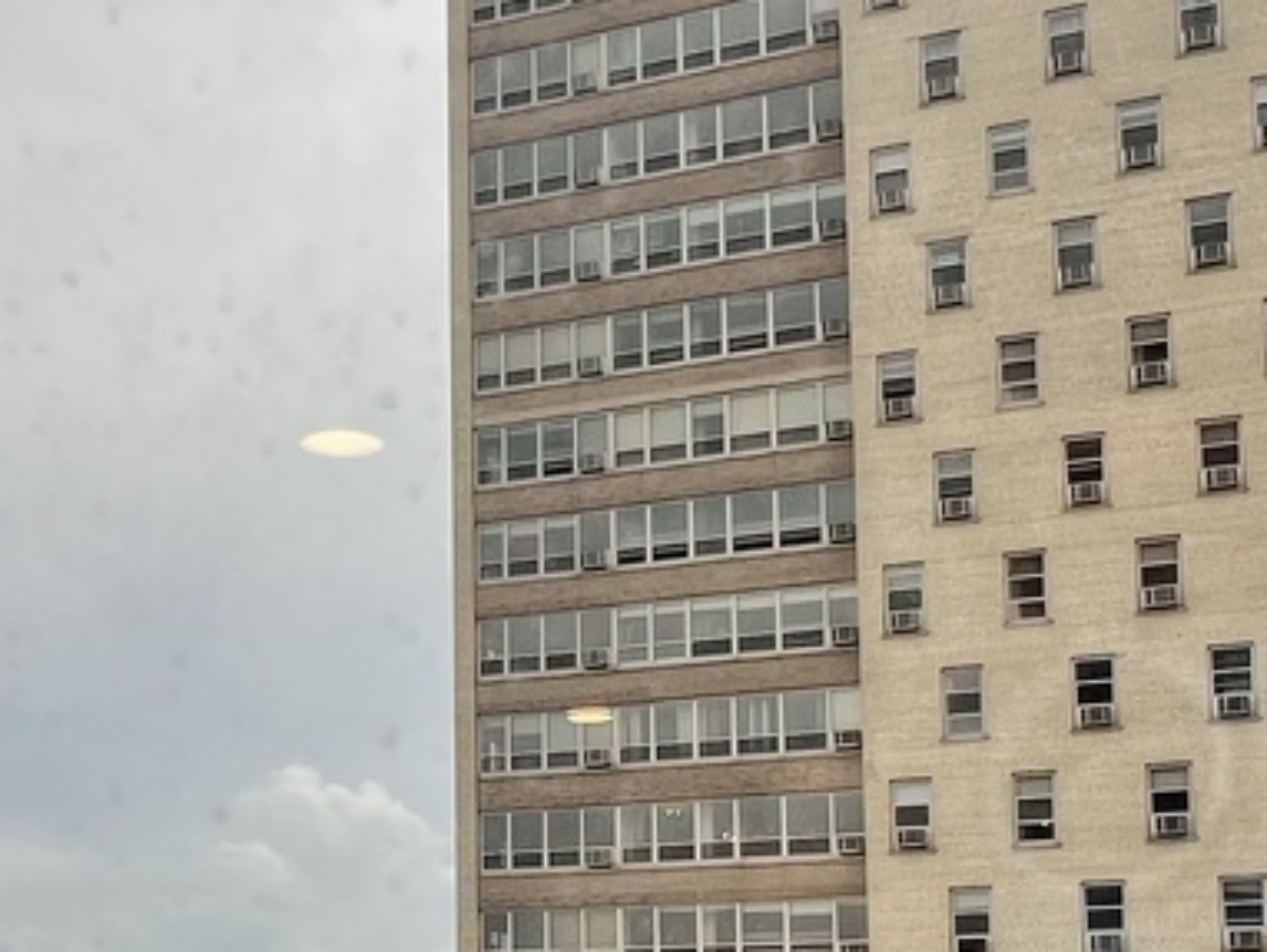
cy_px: 866
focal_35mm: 49
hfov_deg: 38.7
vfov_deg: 28.5
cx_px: 484
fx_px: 1795
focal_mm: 1.57
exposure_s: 1/649
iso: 32
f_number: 1.8
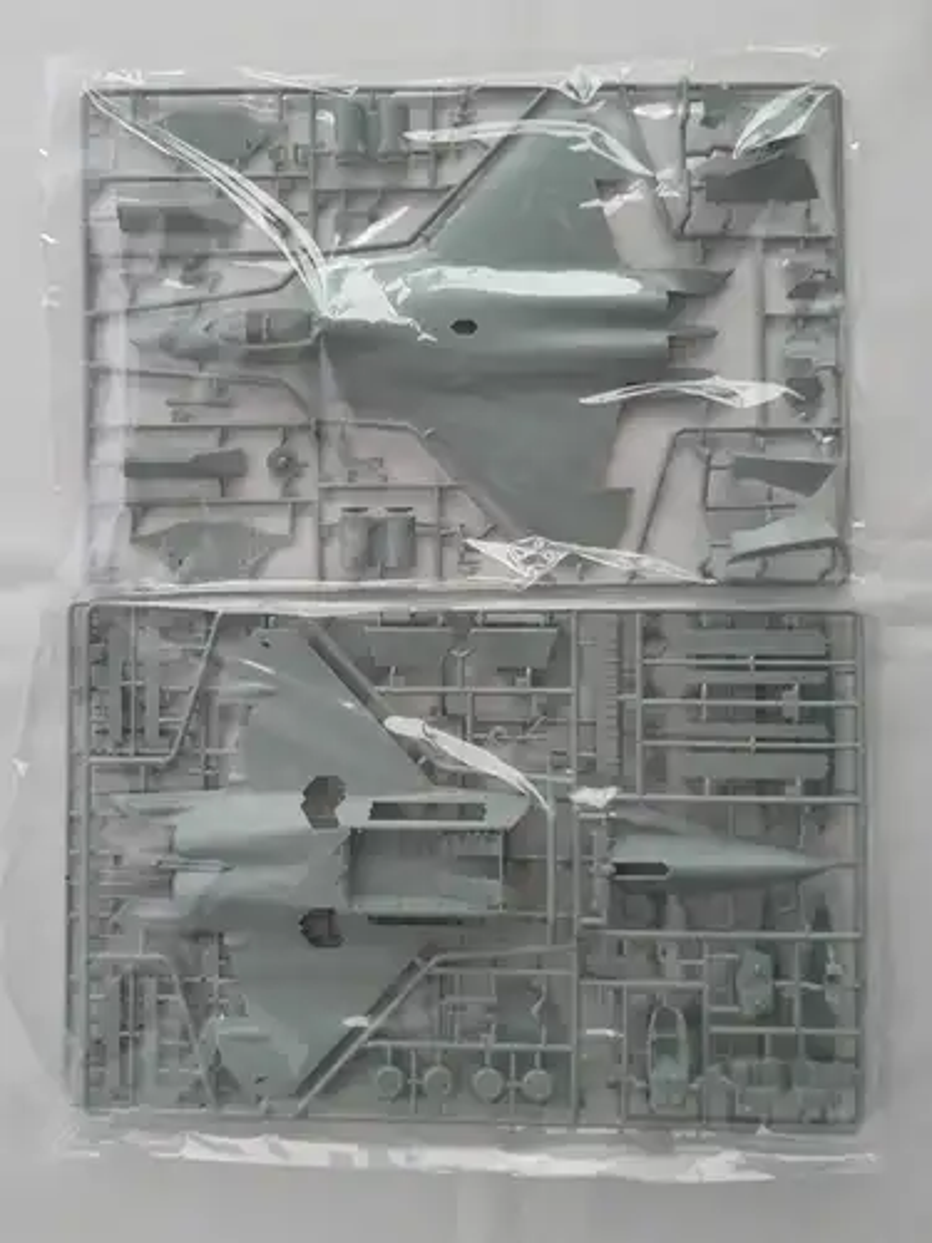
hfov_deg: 53.1
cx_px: 466
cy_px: 622
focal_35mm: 26
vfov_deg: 67.3
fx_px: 933
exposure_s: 1/50
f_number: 1.8
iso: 250
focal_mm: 4
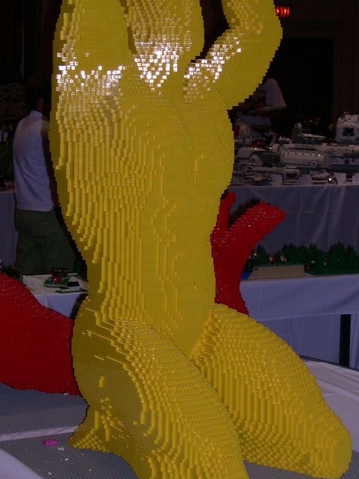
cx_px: 158
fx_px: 1204
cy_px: 207
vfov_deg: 22.5
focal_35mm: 87
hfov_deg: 17.0
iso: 139
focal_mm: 13.2
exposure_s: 1/60
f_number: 3.5
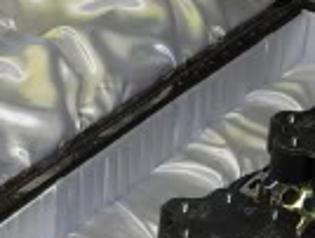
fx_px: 1650
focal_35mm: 181
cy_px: 233
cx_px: 56
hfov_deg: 10.9
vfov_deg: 8.2
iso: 100
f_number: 2.8
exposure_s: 1/100
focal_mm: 6.2
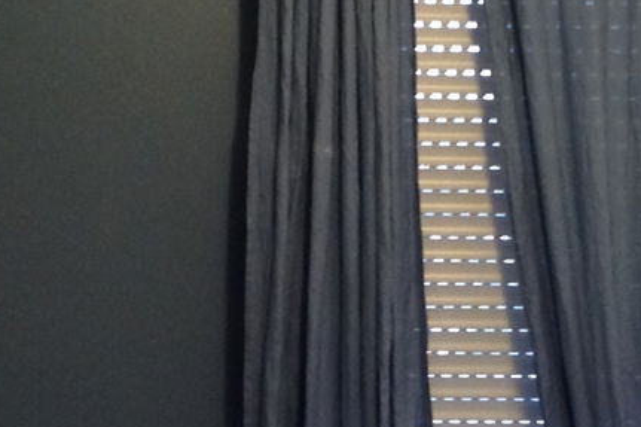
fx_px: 2403
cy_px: 422
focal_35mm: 135
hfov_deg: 15.1
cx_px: 457
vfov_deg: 10.1
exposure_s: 1/15
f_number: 2.4
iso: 160
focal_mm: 4.28
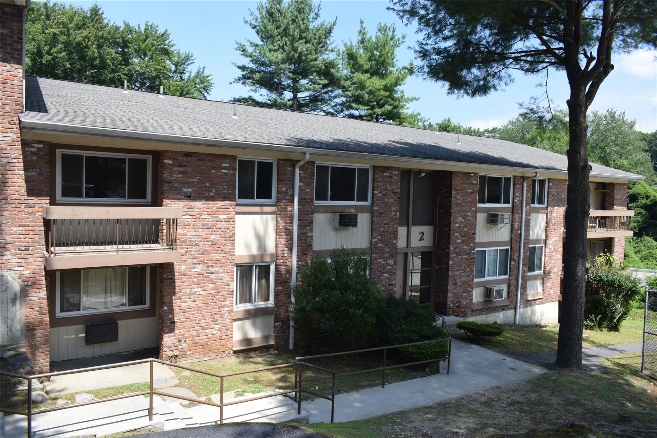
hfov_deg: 67.4
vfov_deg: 47.9
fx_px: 493
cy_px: 219
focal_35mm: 27
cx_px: 328
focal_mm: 18
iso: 400
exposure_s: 1/250
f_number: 8
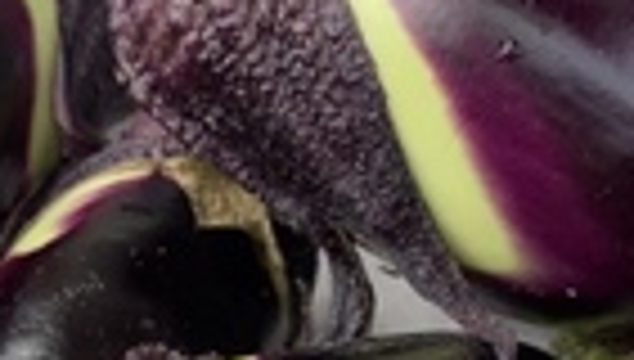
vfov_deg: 11.5
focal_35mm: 96
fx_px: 1617
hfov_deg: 22.1
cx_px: 443
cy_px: 716
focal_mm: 4.25
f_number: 1.8
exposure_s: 1/279
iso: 25
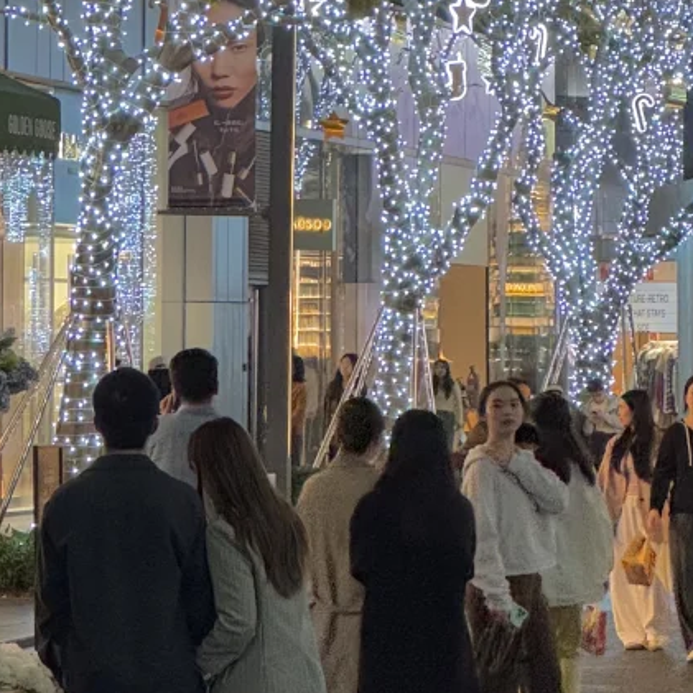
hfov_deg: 7.5
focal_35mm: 233
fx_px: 5277
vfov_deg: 7.5
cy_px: -72
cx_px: -30
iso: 500
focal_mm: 9
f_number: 2.8
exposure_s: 1/50
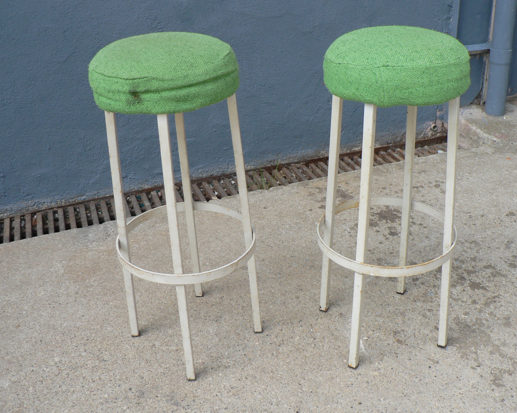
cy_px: 208
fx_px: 581
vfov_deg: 39.2
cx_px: 279
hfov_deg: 47.9
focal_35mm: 38
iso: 80
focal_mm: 6
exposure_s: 1/250
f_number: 2.8
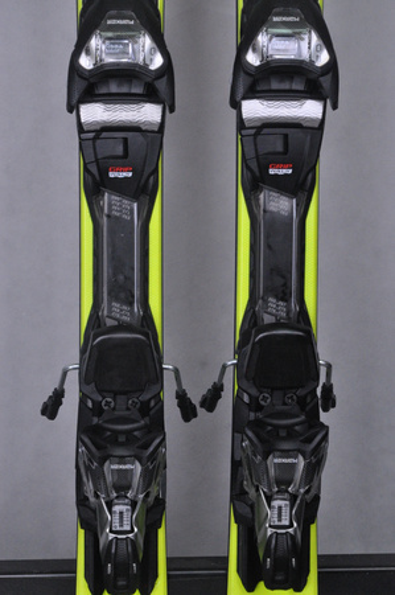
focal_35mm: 128
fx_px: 2103
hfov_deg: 10.7
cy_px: 298
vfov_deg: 16.1
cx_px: 198
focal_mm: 85
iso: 3200
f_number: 9.5
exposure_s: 1/125
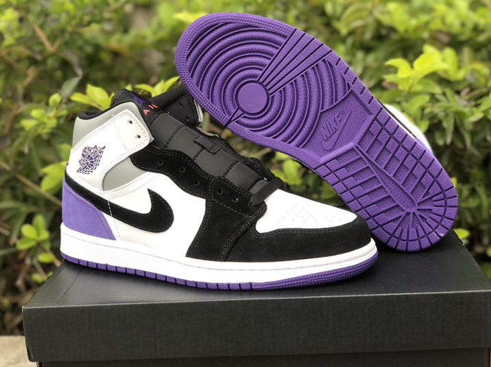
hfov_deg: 35.6
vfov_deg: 27.0
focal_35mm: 54
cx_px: 249
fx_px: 766
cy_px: 179
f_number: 2.4
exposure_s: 1/60
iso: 50
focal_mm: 6
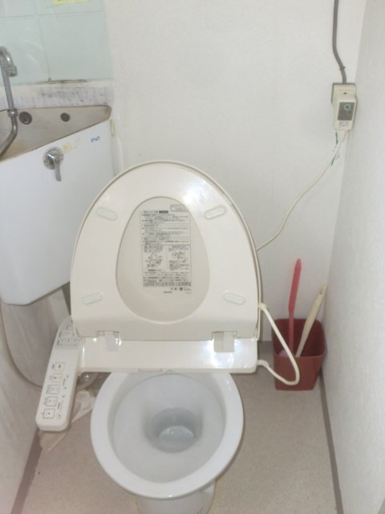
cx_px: 192
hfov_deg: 40.7
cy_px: 257
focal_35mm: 35
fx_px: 519
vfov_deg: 52.6
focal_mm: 6.3
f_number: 3.1
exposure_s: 1/60
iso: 400
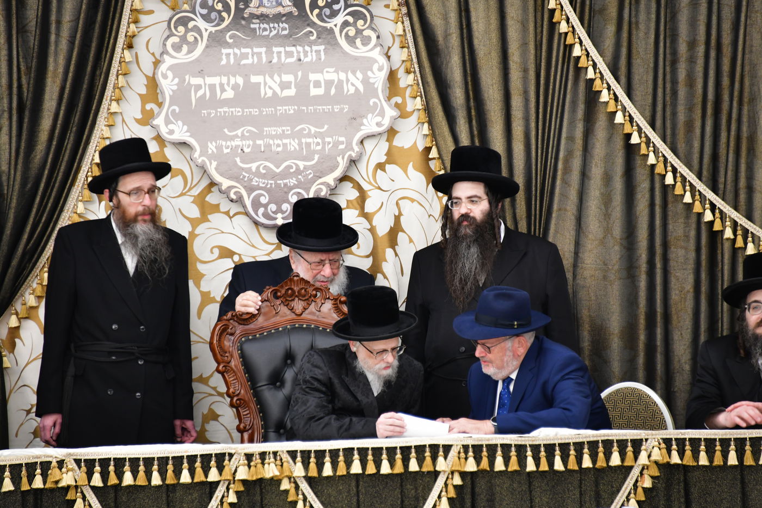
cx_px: 381
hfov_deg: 6.9
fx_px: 6349
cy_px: 254
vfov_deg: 4.6
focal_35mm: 300
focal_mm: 300
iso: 2000
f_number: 5.6
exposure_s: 1/100
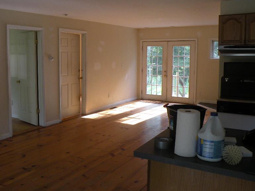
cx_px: 100
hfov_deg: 51.0
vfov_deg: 39.6
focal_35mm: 36
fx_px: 265
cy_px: 82
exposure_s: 1/57.3
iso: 136
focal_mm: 4.7
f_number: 2.8
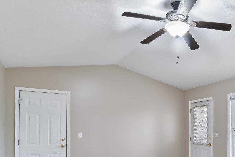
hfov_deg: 56.0
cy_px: 134
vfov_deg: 41.0
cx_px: 198
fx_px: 196
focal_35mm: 30
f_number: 11
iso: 100
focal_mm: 15
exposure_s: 1/1.25
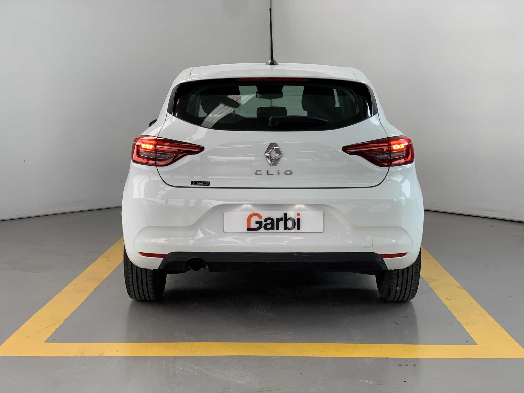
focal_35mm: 52
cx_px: 262
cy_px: 196
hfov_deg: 36.8
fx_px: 787
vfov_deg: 28.0
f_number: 2.4
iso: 64
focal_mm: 6
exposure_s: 1/122
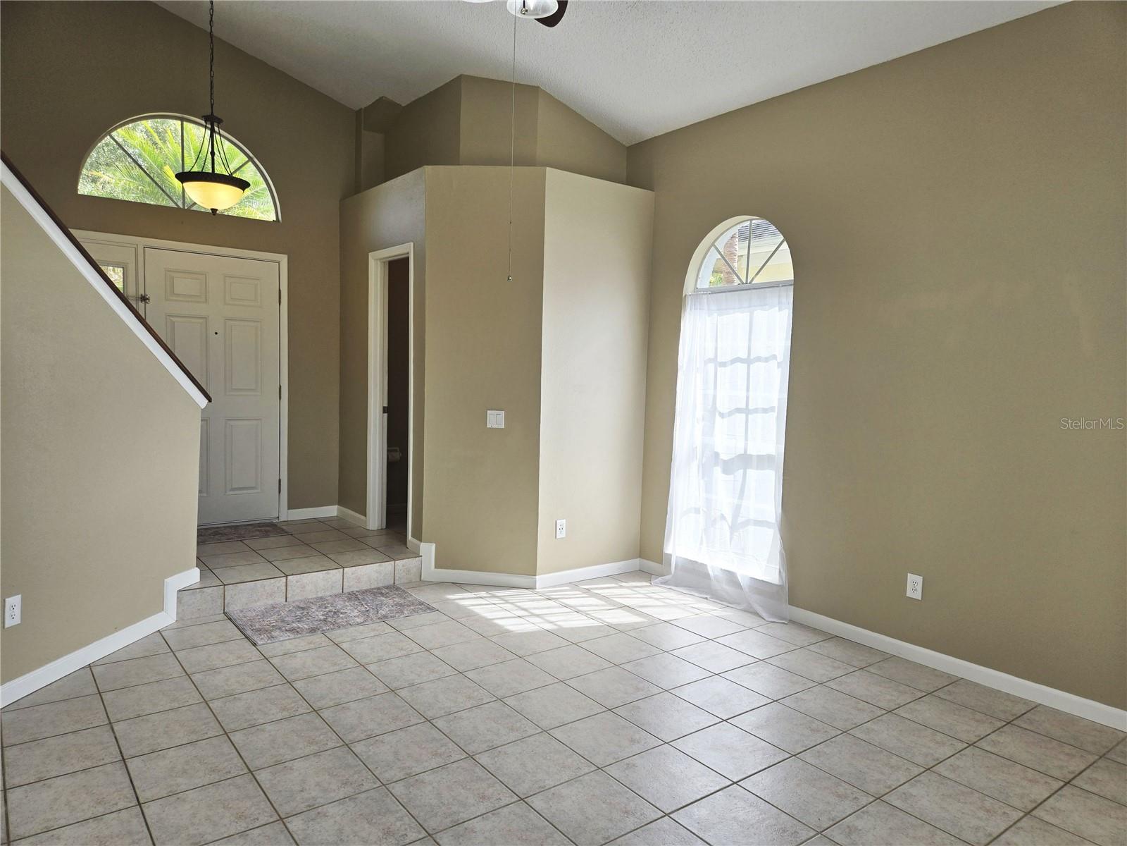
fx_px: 749
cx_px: 564
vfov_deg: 58.9
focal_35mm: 23
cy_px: 423
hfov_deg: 73.9
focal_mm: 5.4
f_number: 1.8
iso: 25
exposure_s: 1/823
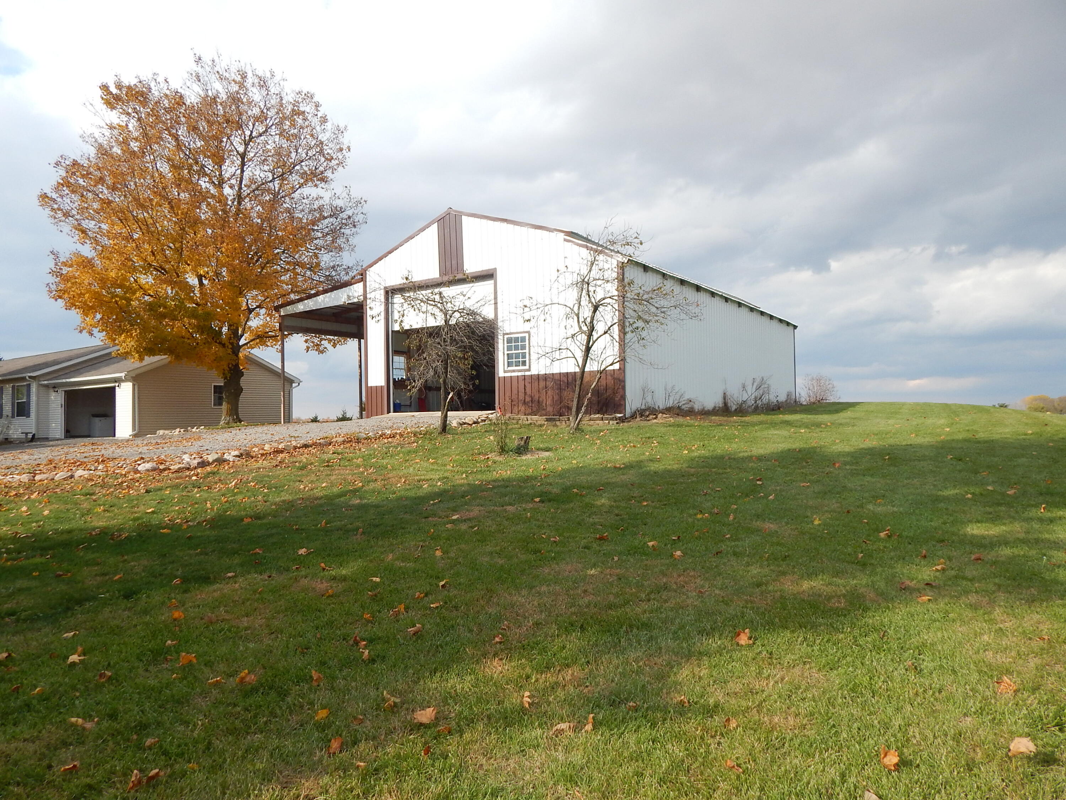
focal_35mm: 22
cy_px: 400
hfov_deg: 76.4
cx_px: 533
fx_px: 677
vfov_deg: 61.1
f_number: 3
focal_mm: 4
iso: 125
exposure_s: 1/800
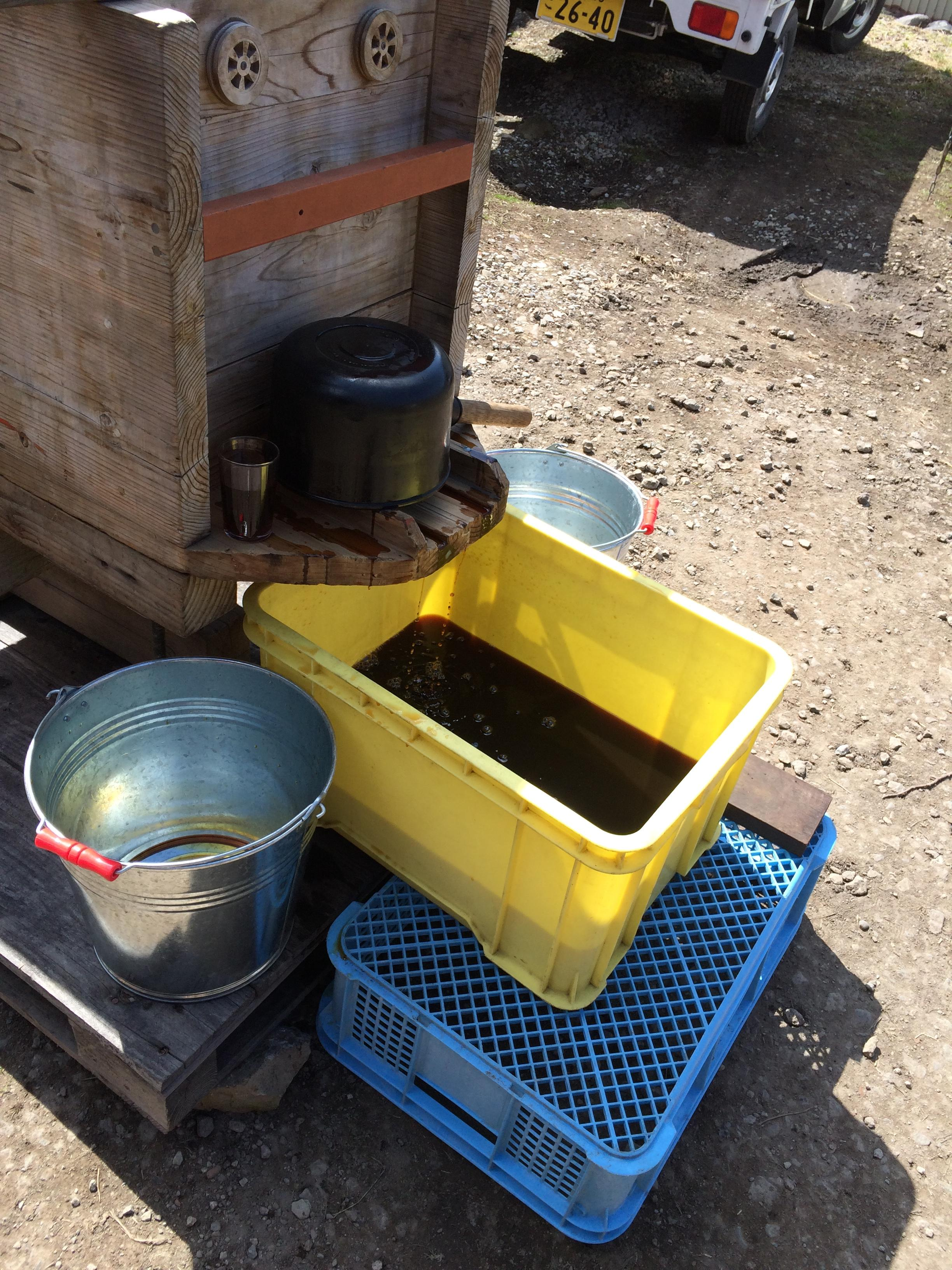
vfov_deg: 61.7
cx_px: 476
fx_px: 1063
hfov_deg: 48.2
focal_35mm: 29
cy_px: 635
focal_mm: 4.15
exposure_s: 1/933
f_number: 2.2
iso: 32
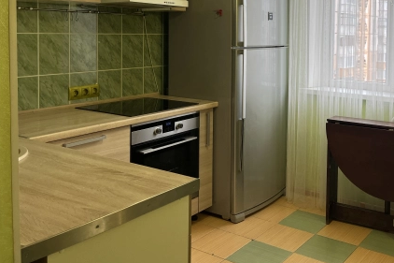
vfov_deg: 32.3
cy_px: 47
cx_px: 272
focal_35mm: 40
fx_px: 438
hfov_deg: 47.5
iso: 64
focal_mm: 5.1
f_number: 1.6
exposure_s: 1/100
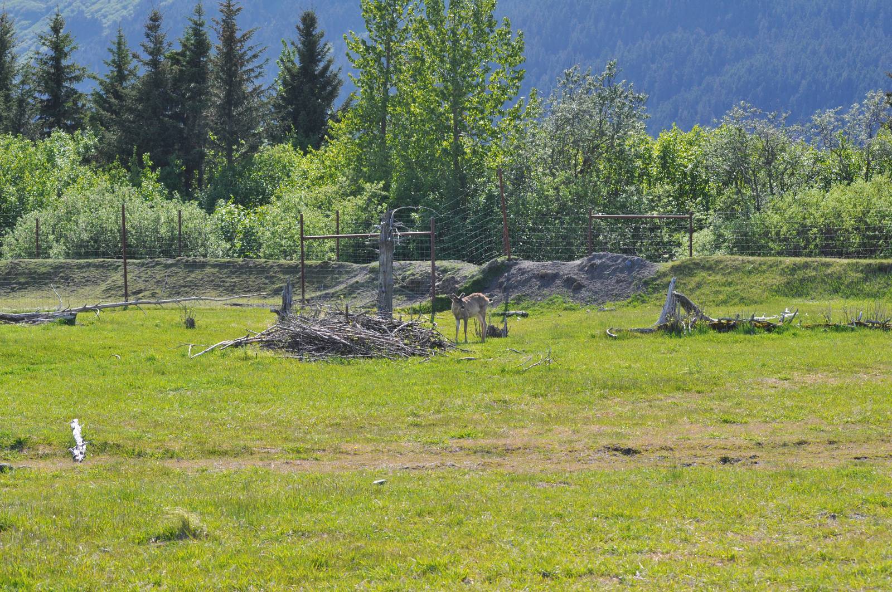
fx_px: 2599
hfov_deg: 19.5
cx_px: 446
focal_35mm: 105
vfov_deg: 13.0
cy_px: 296
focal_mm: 70
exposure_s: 1/1250
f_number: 5
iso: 400
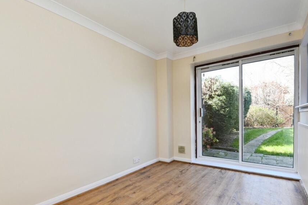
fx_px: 154
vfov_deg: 66.9
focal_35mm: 18
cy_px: 120
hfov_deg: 89.9
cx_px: 161
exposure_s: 1/100
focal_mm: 15
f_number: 10
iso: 640
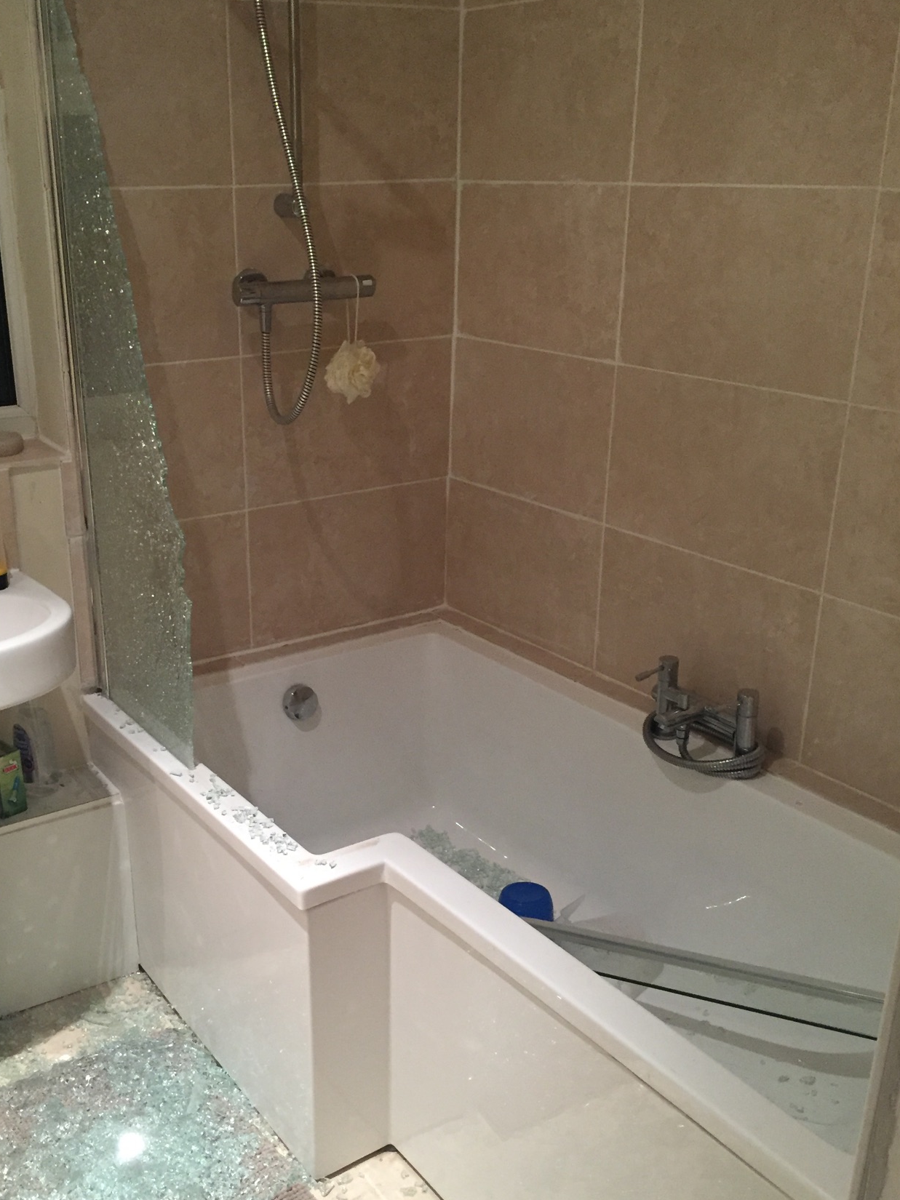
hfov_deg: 39.4
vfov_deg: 51.2
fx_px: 1248
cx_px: 351
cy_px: 677
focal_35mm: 36
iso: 250
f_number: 2.2
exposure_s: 1/20
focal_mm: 4.15
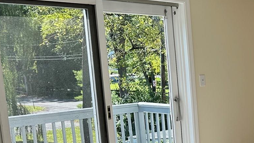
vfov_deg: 17.1
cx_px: 305
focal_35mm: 69
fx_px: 465
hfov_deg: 27.0
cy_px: 139
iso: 80
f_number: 1.78
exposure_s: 1/927
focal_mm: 6.86
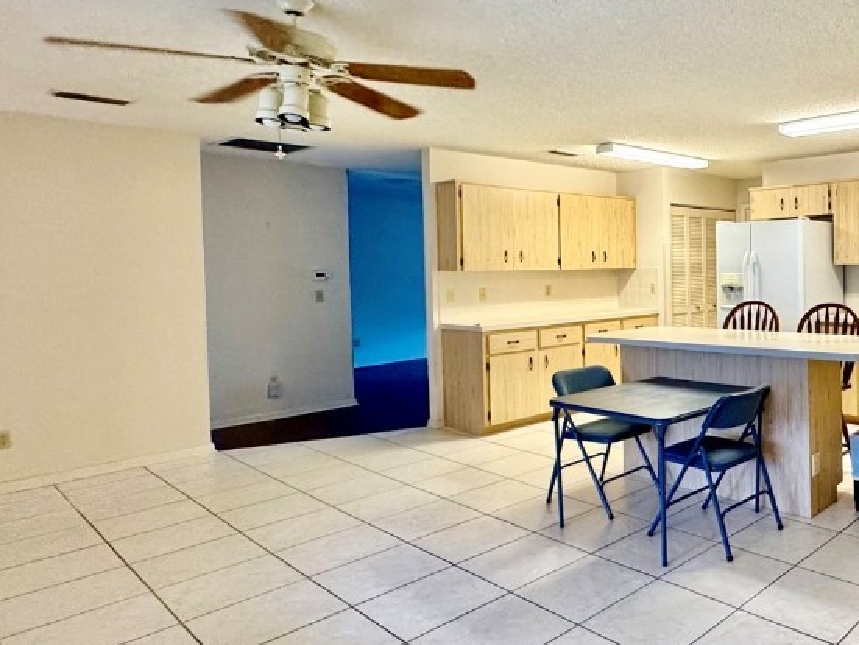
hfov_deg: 59.0
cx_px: 747
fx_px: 646
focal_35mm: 26
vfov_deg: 53.0
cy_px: 280
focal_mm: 2.22
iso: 320
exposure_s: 1/120
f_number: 2.2
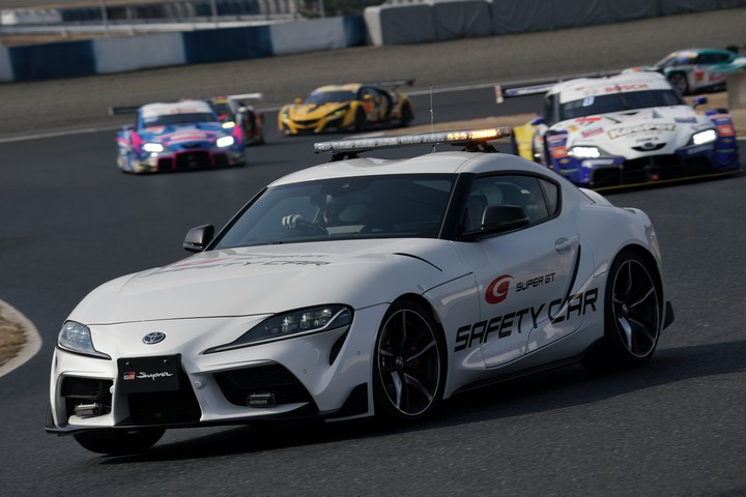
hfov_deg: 8.9
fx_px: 4807
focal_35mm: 232
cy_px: 248
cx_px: 373
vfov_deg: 5.9
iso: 200
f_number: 10
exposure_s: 1/640
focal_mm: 232
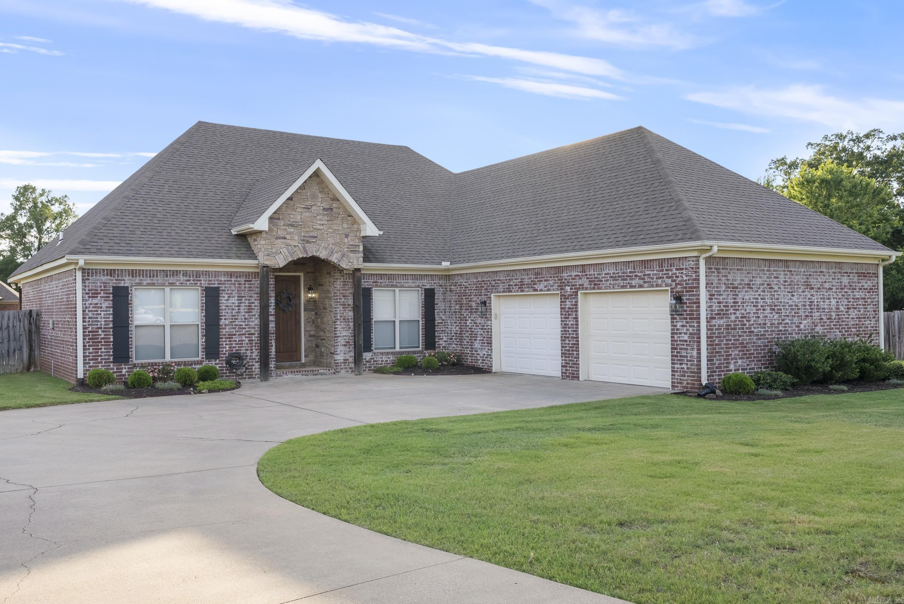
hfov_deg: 61.1
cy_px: 302
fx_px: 766
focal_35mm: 30
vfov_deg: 43.0
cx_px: 452
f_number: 9
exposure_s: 1/500
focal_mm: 30.5
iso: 640
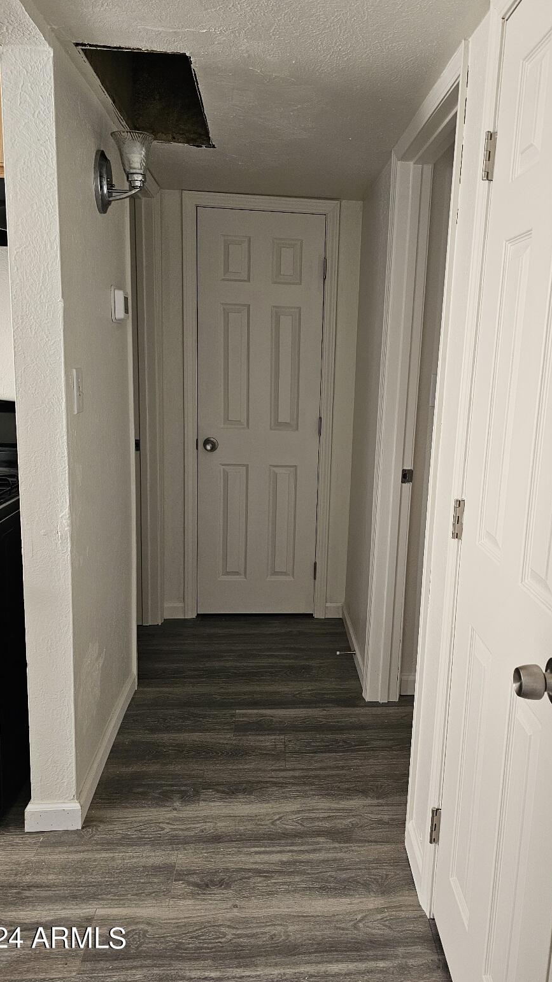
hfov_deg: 44.1
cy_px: 474
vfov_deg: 71.9
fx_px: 677
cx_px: 341
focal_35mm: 26
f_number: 1.7
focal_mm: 6.3
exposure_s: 1/120
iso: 400
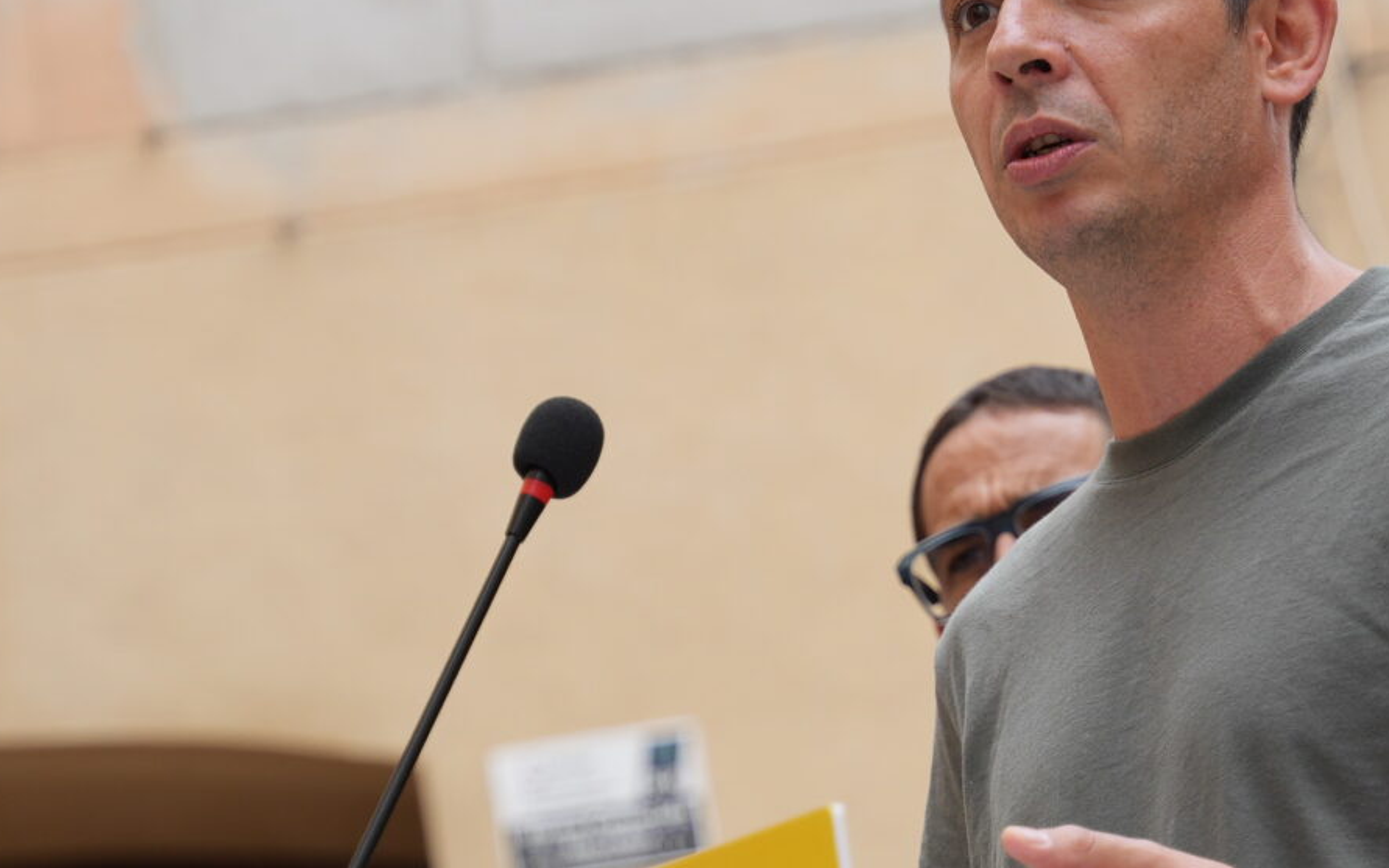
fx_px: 7761
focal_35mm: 205
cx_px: 775
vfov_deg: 6.4
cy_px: 690
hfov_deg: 10.2
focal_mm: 70
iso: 100
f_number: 3.2
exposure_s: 1/400
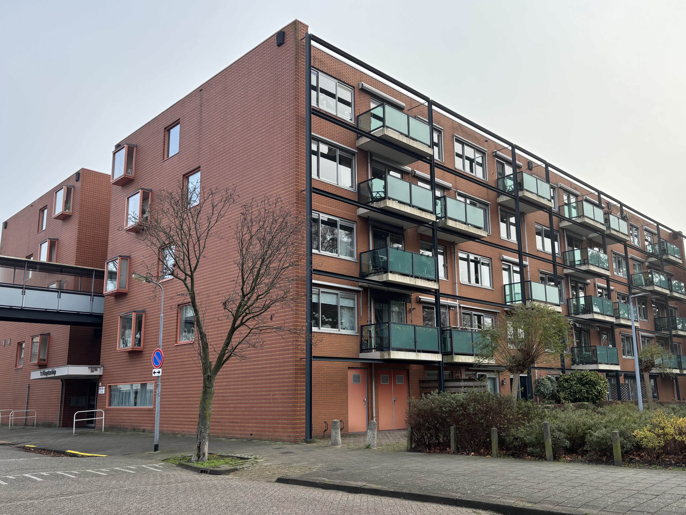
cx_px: 368
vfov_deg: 46.8
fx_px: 595
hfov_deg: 59.9
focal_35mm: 30
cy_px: 278
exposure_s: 1/442
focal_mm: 6
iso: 50
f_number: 1.6
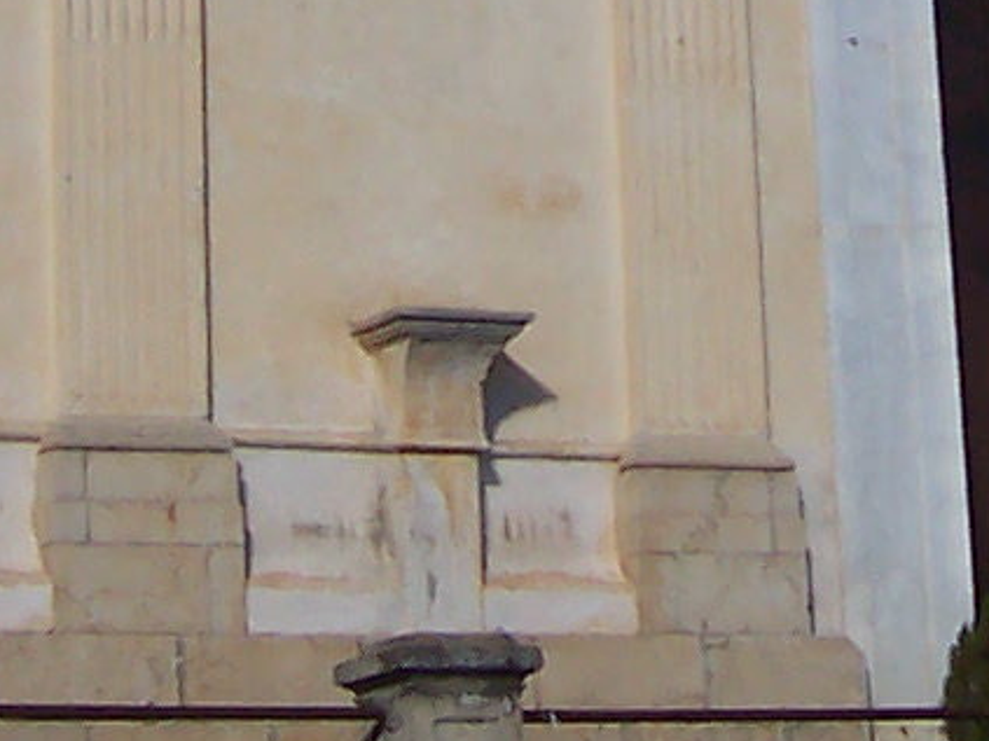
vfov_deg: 8.3
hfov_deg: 11.4
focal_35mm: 173
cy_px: -589
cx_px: 748
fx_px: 4941
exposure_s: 1/750
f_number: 5.6
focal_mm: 5.6
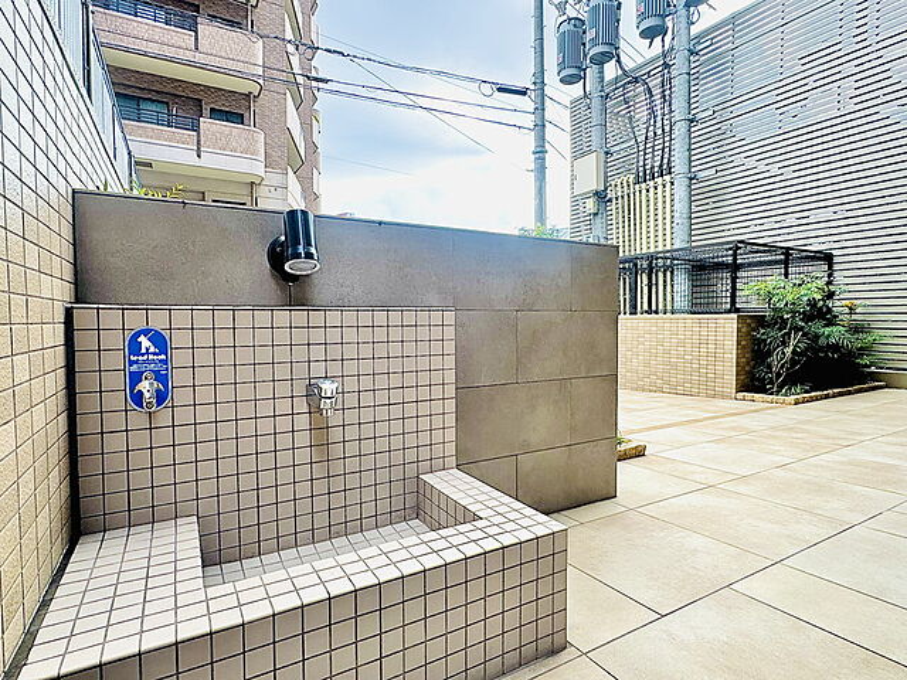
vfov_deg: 71.6
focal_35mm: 18
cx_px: 454
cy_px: 340
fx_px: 472
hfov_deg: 87.8
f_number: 2.2
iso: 40
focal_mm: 2.22
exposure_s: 1/194
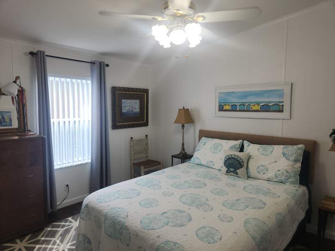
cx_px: 168
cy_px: 126
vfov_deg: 58.9
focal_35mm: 23
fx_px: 223
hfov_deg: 73.9
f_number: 1.8
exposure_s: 1/120
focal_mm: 5.4
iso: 32
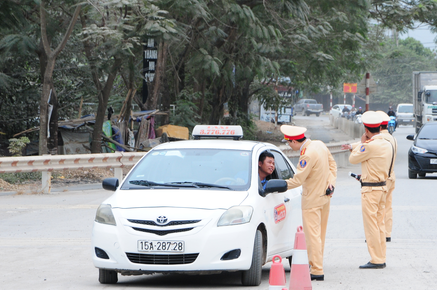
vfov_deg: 5.8
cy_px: 123
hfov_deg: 8.7
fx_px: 2870
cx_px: 278
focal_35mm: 237
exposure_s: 1/200
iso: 500
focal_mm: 105
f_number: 11
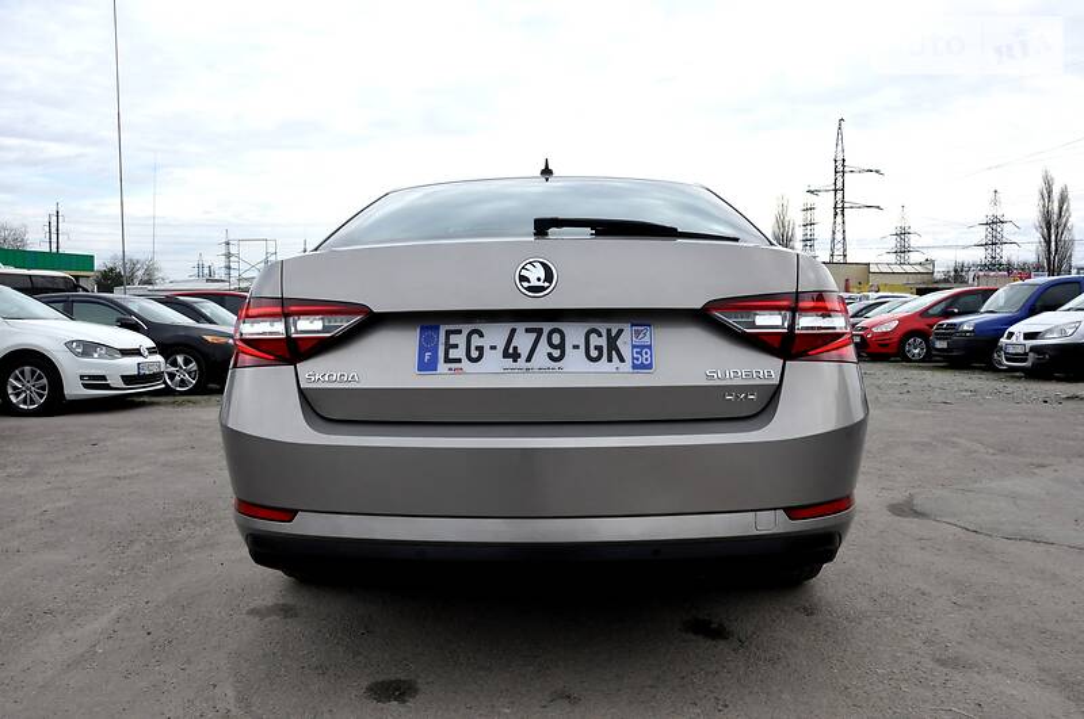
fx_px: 812
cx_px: 542
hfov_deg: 67.5
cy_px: 360
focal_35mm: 27
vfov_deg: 47.8
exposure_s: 1/500
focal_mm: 18
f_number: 11
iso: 800
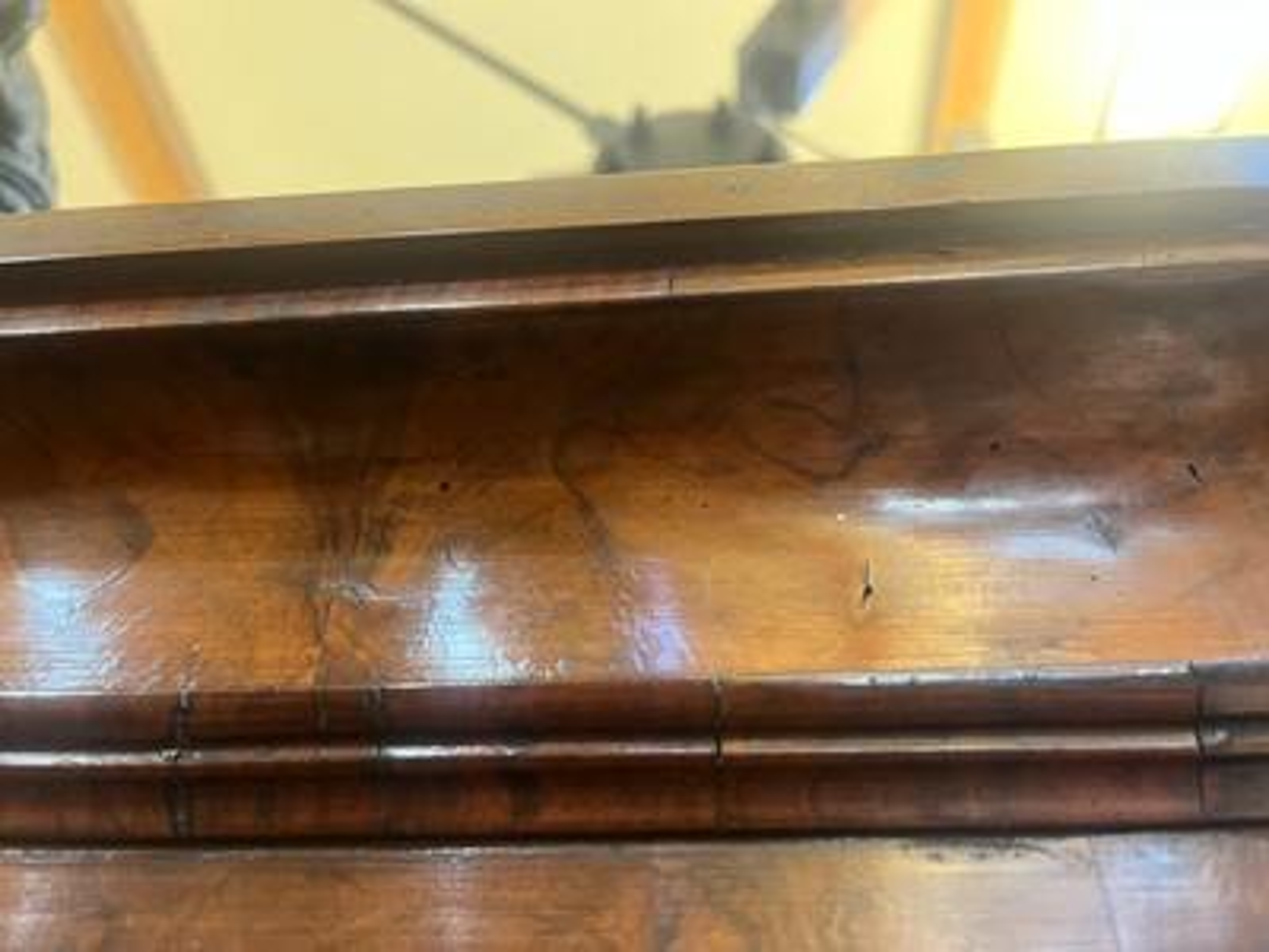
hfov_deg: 67.3
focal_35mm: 26
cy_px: 476
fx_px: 953
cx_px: 634
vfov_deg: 53.1
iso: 400
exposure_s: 1/33
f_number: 1.6
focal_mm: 5.1
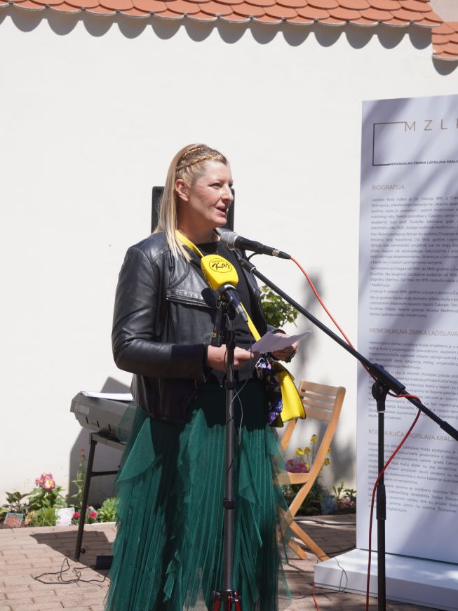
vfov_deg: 23.8
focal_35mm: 82
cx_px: 231
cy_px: 304
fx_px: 1447
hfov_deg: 18.0
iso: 100
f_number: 5.6
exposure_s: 1/500
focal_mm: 50
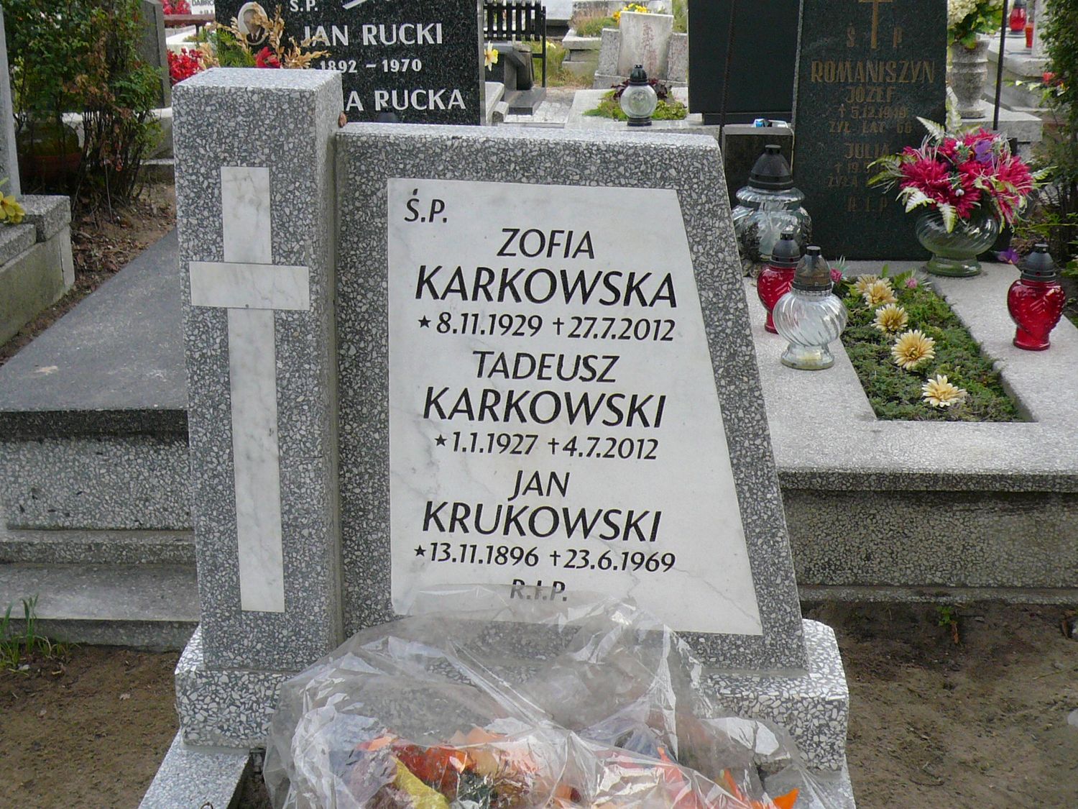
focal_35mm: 48
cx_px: 539
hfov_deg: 39.7
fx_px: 1495
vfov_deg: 30.3
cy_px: 404
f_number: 2.9
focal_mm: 5.2
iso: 100
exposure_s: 1/400
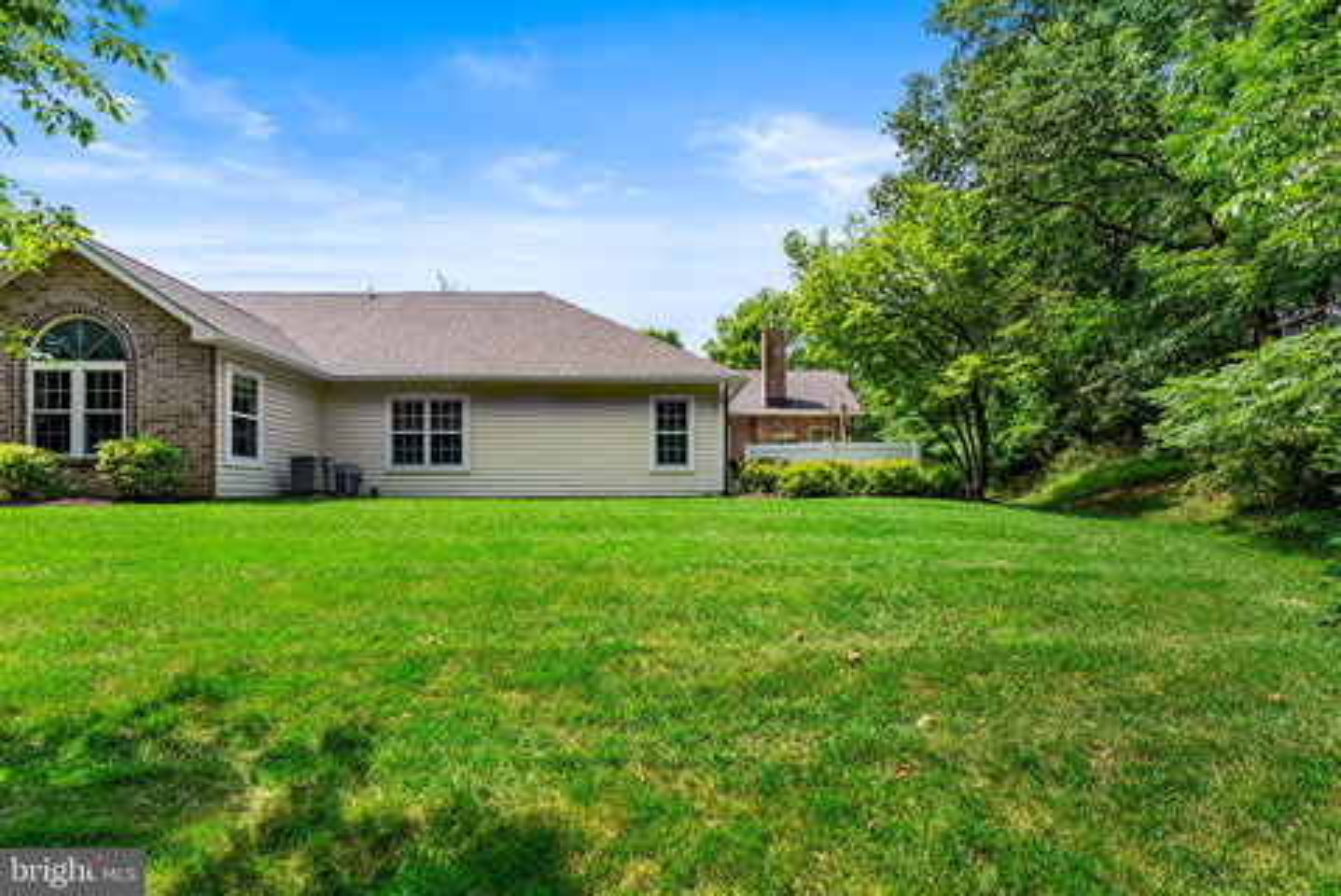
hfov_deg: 96.7
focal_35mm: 16
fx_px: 596
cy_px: 448
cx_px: 670
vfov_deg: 73.8
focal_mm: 16
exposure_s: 1/500
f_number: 11
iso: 640
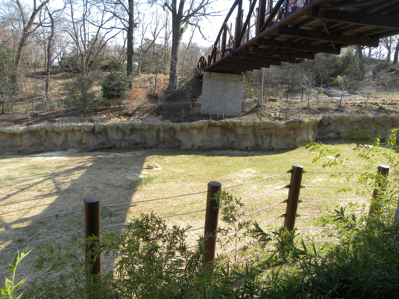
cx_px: 200
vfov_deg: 53.1
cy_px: 150
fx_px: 300
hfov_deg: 67.3
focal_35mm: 26
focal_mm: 4.6
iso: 64
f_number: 4
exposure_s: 1/165
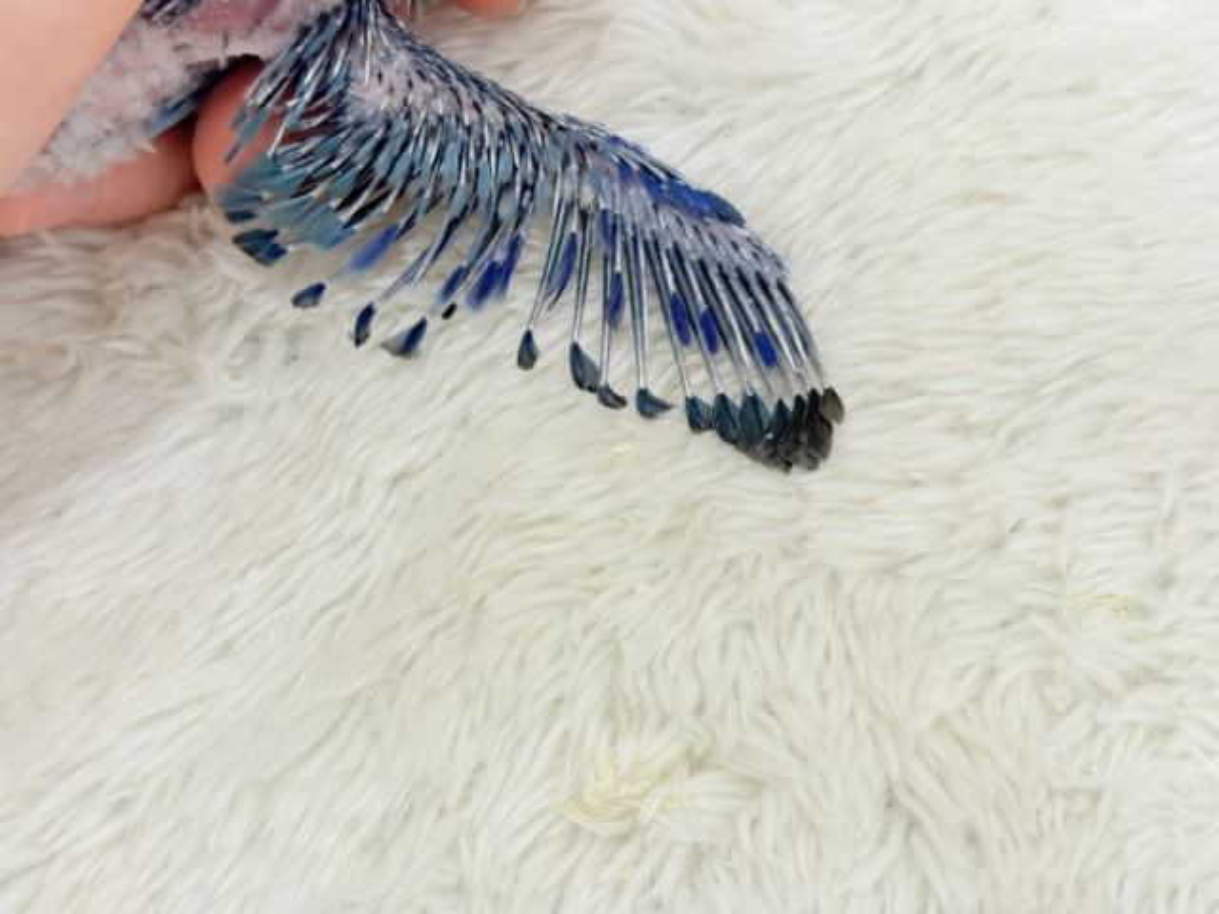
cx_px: 610
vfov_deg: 28.0
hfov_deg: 36.8
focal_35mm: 52
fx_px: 1831
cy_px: 457
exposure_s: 1/100
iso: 125
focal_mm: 5.96
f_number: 1.6
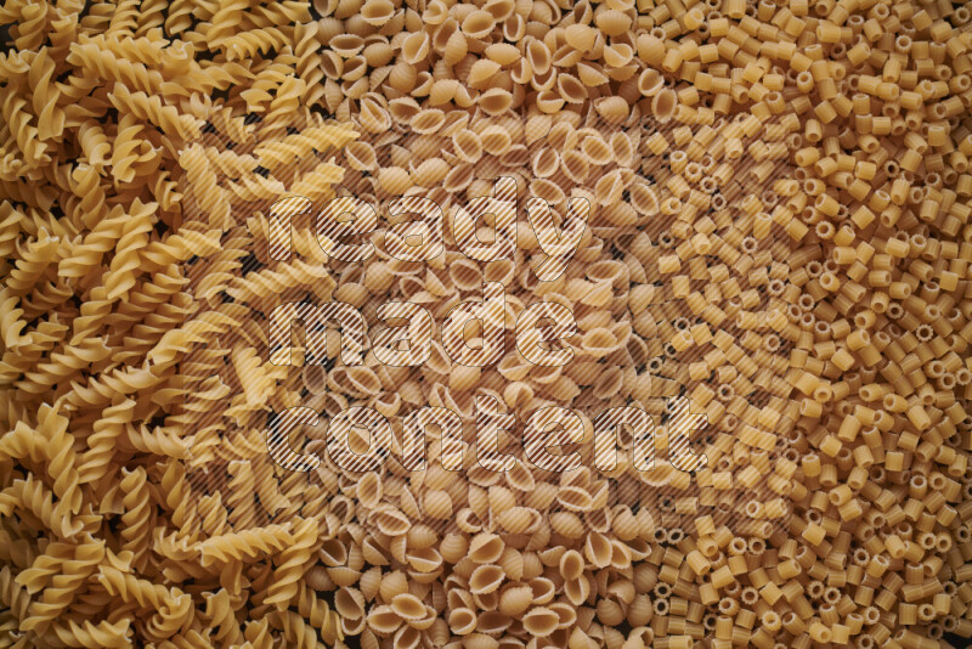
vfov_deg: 27.0
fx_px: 1350
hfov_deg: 39.6
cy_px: 324
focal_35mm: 50
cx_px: 486
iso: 160
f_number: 8
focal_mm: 50
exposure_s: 1/100
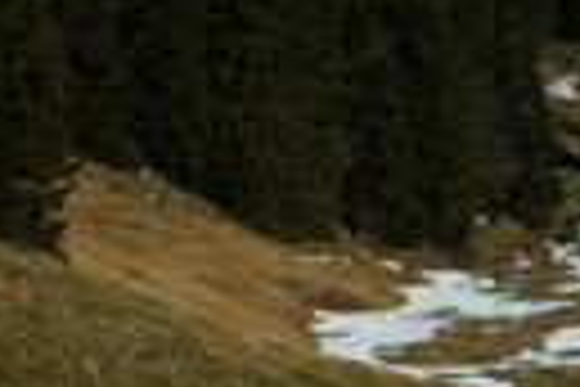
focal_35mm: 130
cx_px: 495
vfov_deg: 10.5
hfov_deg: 15.6
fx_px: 2094
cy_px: 396
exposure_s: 1/500
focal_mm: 28
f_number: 11
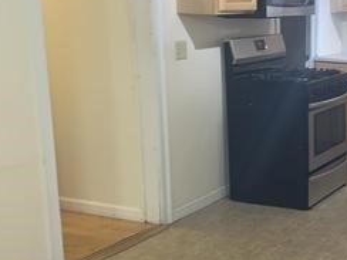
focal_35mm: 64
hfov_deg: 28.4
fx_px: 642
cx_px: 348
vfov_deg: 22.9
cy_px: 141
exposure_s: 1/17
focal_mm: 4.25
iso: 50
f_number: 1.8
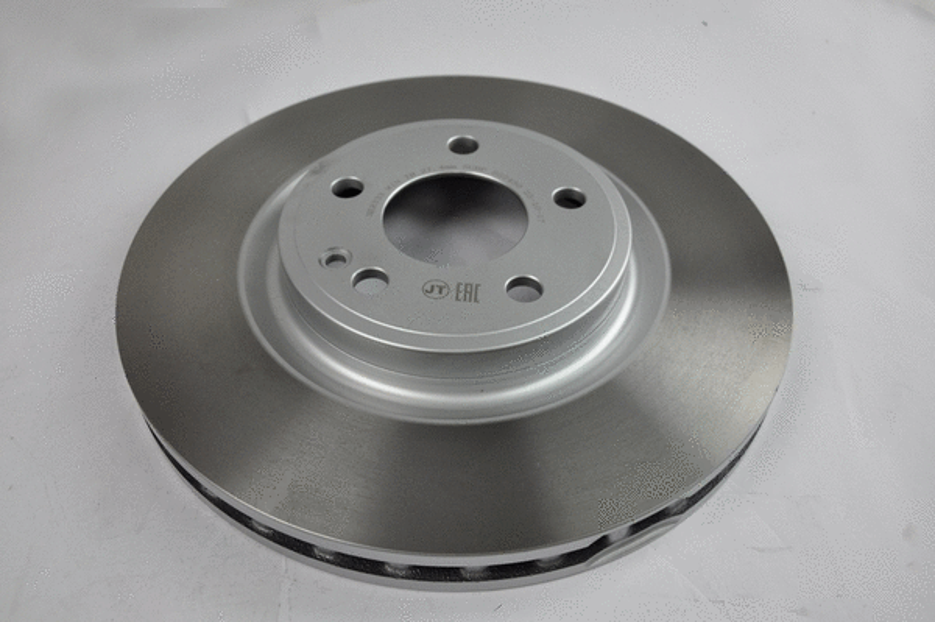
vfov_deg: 39.9
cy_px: 311
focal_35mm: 33
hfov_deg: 57.3
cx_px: 468
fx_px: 856
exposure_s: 1/100
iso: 400
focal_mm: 22
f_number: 5
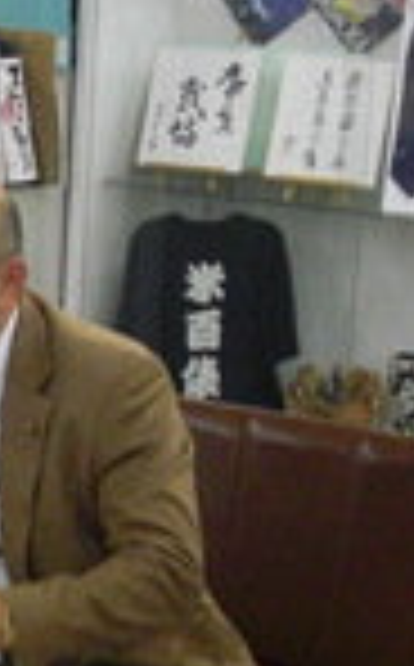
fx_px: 2338
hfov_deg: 9.5
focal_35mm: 129
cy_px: 578
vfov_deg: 16.0
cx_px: -378
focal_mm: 6.3
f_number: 2.8
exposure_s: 1/80
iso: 400
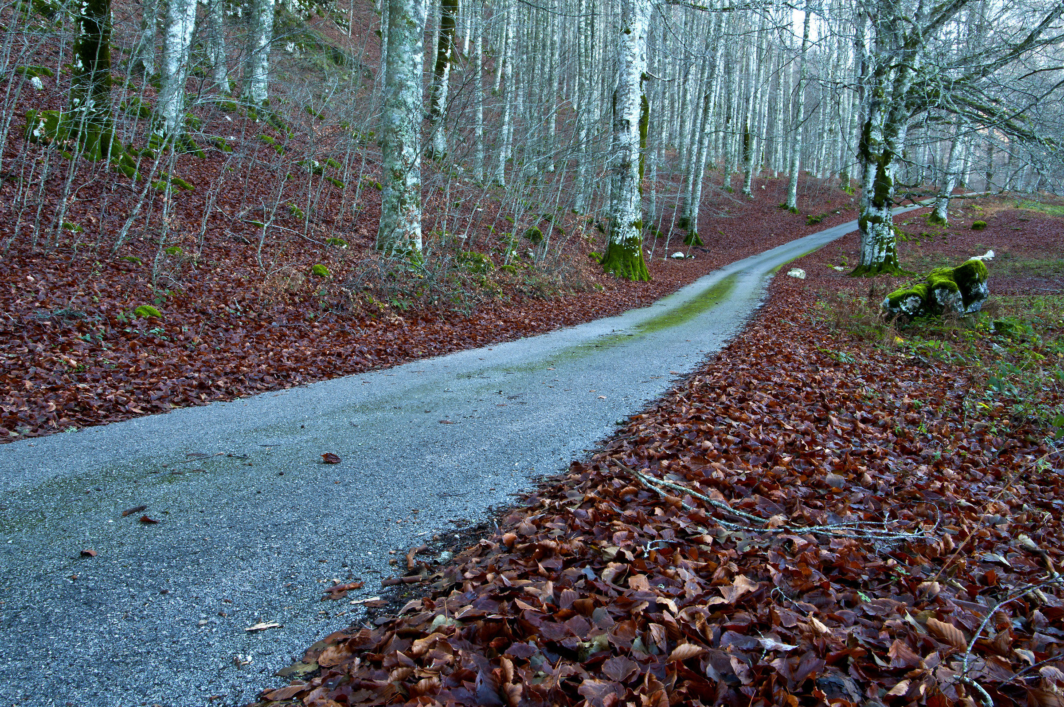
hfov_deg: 53.2
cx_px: 532
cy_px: 354
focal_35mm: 36
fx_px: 1063
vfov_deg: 36.8
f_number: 22
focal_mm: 24
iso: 100
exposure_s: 1.3
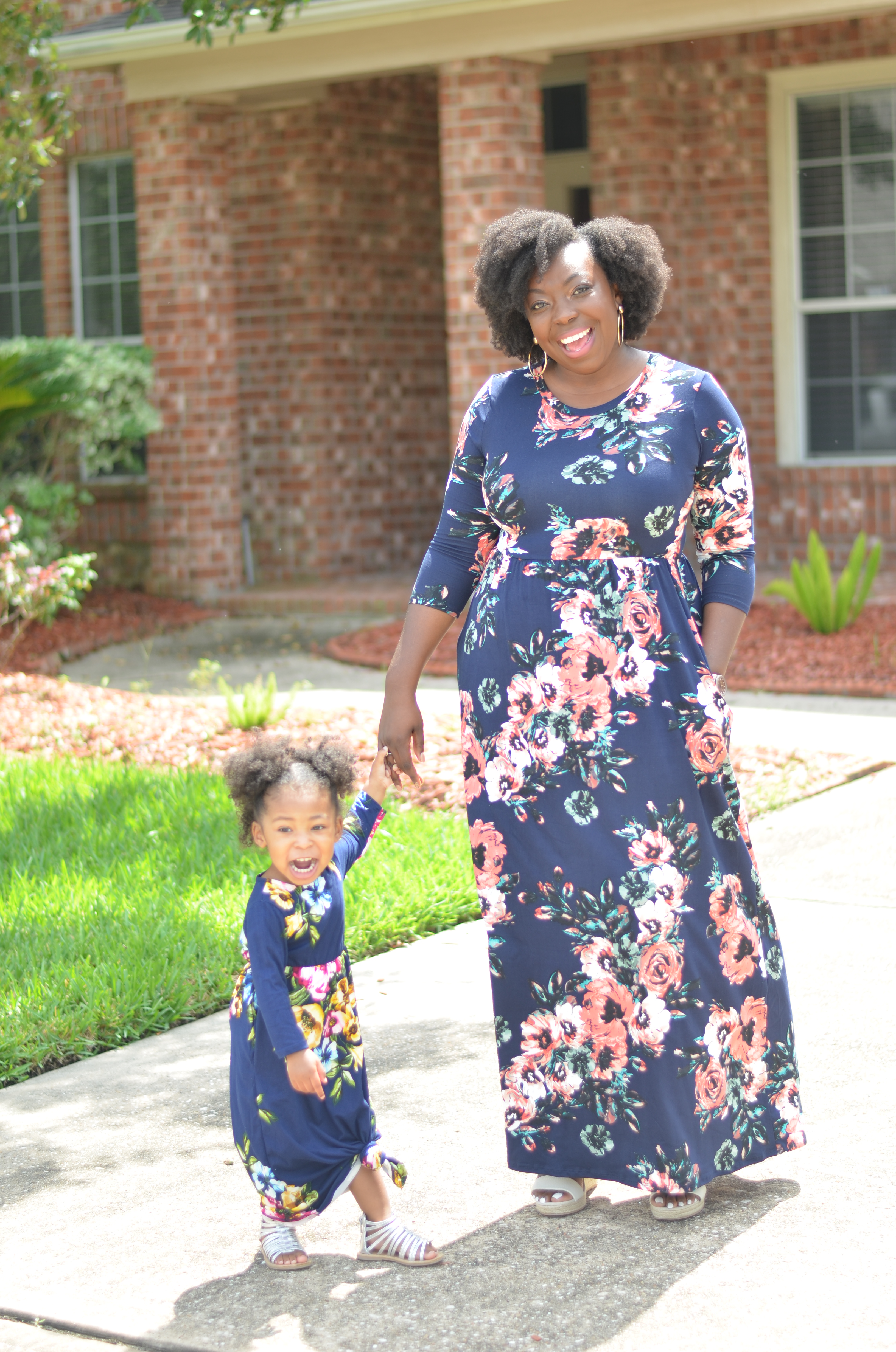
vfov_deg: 27.0
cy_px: 676
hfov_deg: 18.1
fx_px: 2812
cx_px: 448
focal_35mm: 75
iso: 100
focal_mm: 50
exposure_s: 1/750
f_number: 1.8
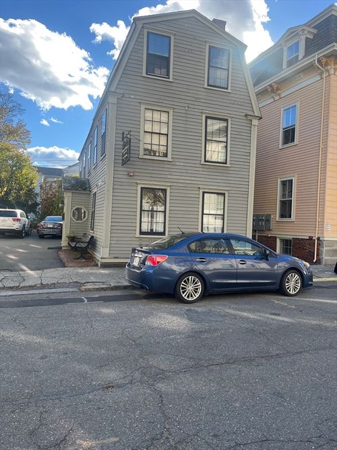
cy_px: 225
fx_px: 338
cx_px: 168
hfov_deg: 53.0
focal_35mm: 26
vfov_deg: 67.3
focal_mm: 5.1
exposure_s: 1/810
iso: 50
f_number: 1.6
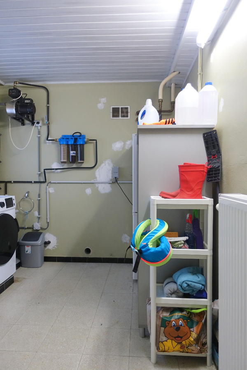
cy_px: 185
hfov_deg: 53.1
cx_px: 124
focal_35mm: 24
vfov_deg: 73.7
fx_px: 247
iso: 500
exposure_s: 1/30
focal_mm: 8.8
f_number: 1.8
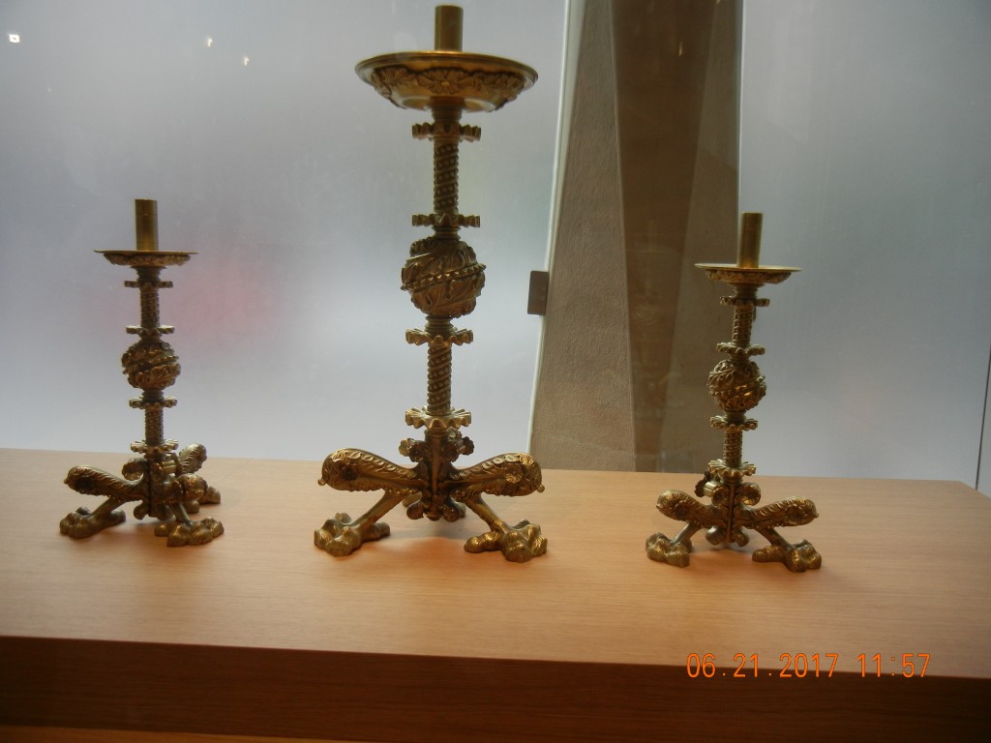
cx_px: 496
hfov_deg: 60.0
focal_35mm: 30
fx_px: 859
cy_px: 372
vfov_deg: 46.8
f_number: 3.5
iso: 160
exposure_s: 1/91.7
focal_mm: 5.4
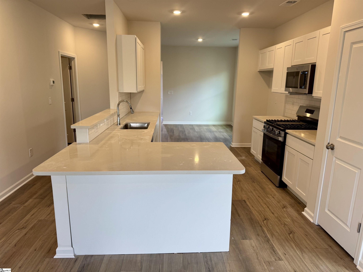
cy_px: 136
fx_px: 252
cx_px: 182
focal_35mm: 24
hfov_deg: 71.6
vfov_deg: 56.8
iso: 100
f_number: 1.78
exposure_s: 1/120
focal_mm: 6.76
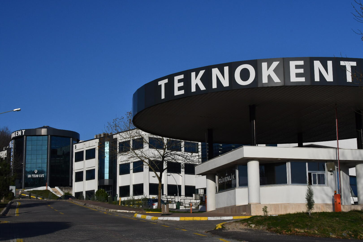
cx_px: 182
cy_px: 121
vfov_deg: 22.6
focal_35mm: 60
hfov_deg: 33.4
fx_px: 605
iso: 500
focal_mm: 40
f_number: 13
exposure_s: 1/1000
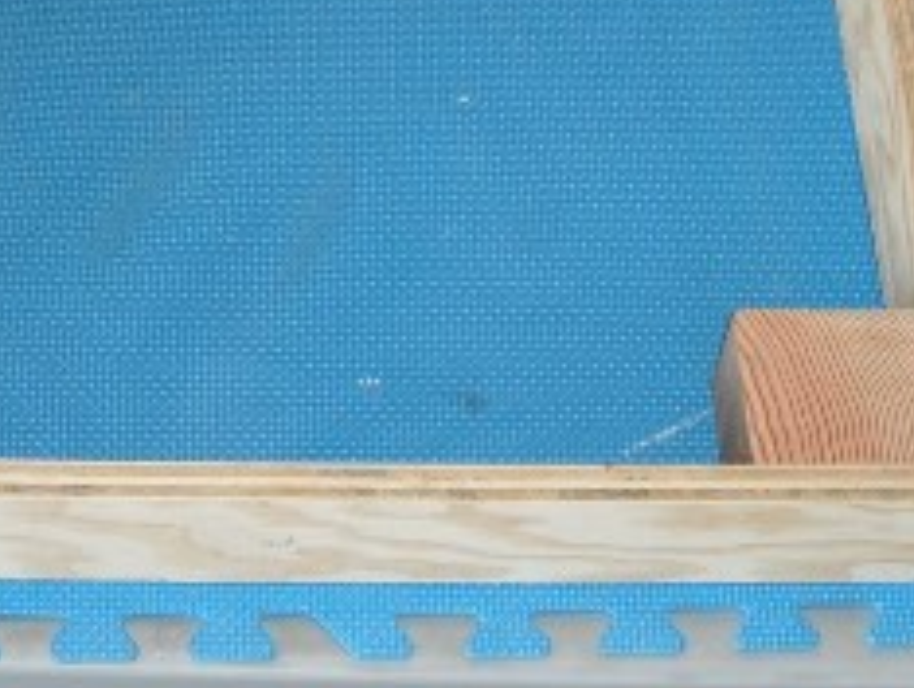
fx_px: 2326
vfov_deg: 16.5
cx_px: 270
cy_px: 35
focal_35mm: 88
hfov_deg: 22.1
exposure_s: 1/45
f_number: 3.8
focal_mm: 8.2
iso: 200
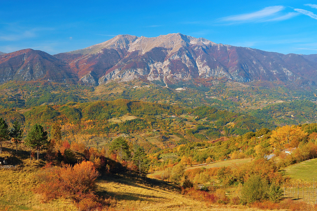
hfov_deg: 43.6
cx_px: 147
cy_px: 111
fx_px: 396
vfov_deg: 29.8
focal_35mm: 45
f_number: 9
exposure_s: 1/50
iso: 200
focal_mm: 34
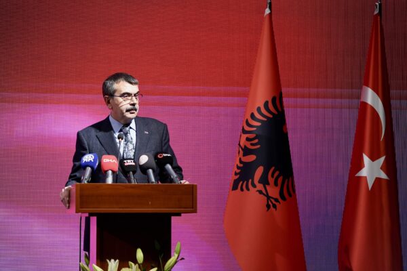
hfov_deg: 17.5
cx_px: 204
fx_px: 1323
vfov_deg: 11.7
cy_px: 136
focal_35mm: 117
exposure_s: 1/200
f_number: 2.8
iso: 1000
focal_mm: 117
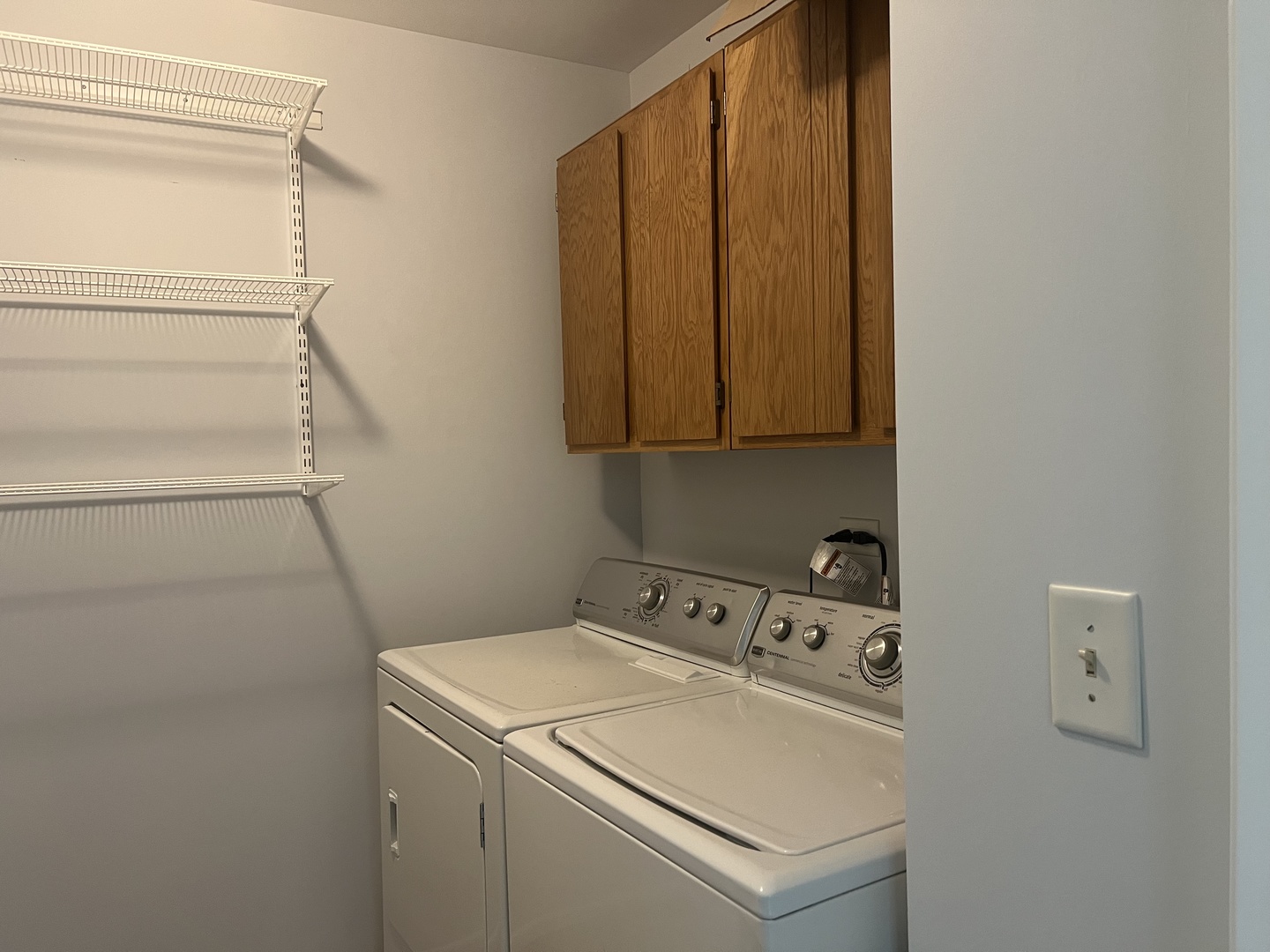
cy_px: 476
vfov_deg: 53.1
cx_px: 635
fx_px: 954
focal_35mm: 26
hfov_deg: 67.3
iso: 160
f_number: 1.5
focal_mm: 5.7
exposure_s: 1/60
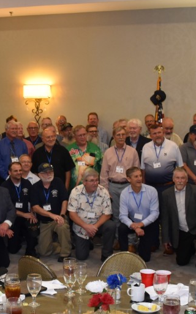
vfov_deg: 28.6
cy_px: 159
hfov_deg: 17.9
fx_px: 617
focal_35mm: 72
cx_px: 38
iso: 1100
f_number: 3.8
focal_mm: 21
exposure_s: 1/60
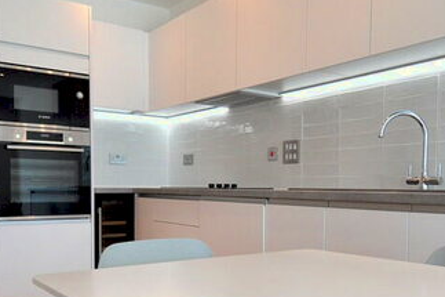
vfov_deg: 33.7
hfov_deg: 49.6
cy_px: 208
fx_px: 482
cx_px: 231
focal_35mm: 39
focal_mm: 12
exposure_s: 1/125
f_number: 5.6
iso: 400
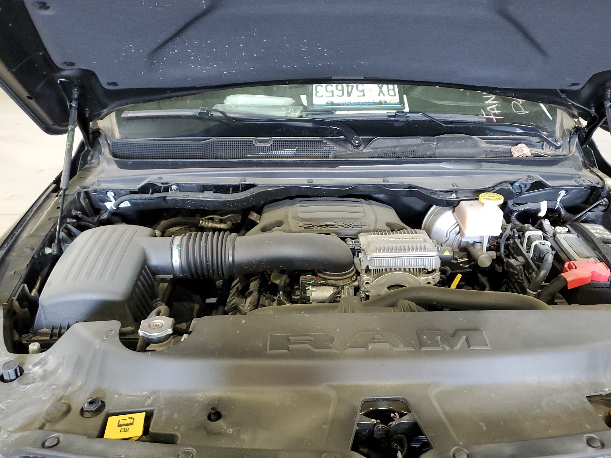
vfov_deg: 46.8
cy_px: 239
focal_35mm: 30
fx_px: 529
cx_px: 343
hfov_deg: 59.8
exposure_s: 1/60.2
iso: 212
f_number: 1.5
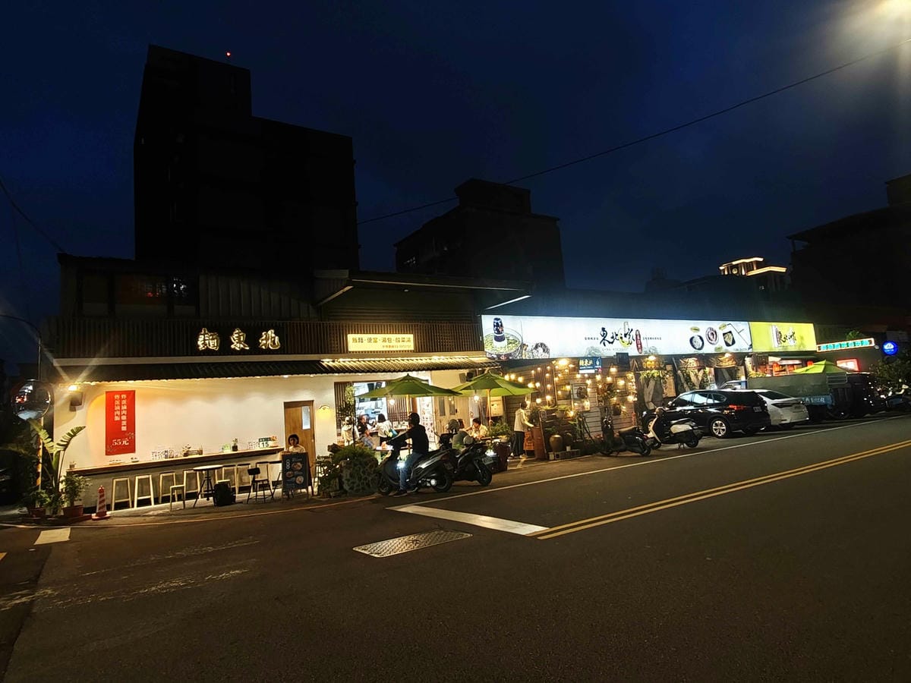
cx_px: 456
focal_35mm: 19
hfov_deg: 84.7
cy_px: 342
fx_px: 500
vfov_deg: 68.7
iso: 500
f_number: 1.8
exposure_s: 1/33.3
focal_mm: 2.03
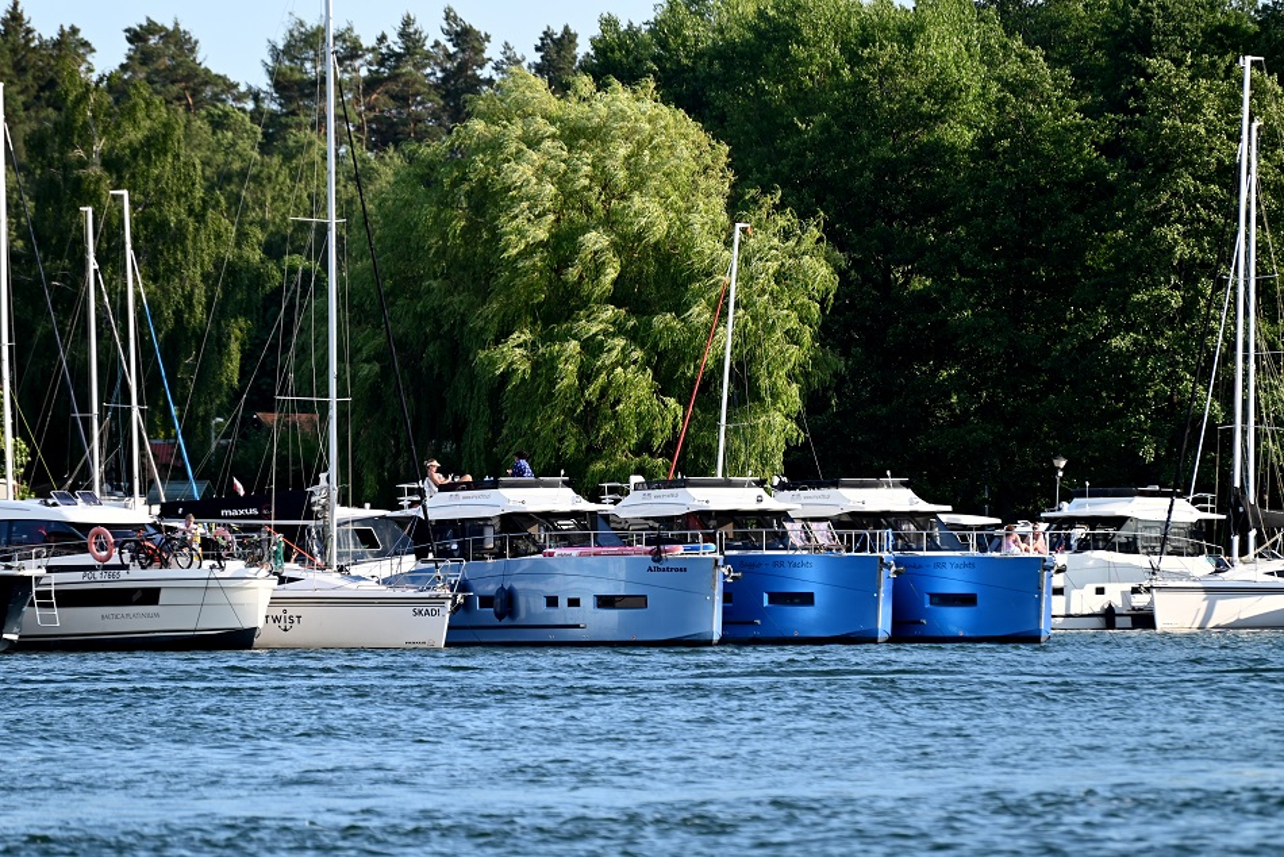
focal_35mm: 300
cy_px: 428
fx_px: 10703
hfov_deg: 6.9
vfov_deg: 4.6
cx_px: 642
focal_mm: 300
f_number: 5.6
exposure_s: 1/500
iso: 280
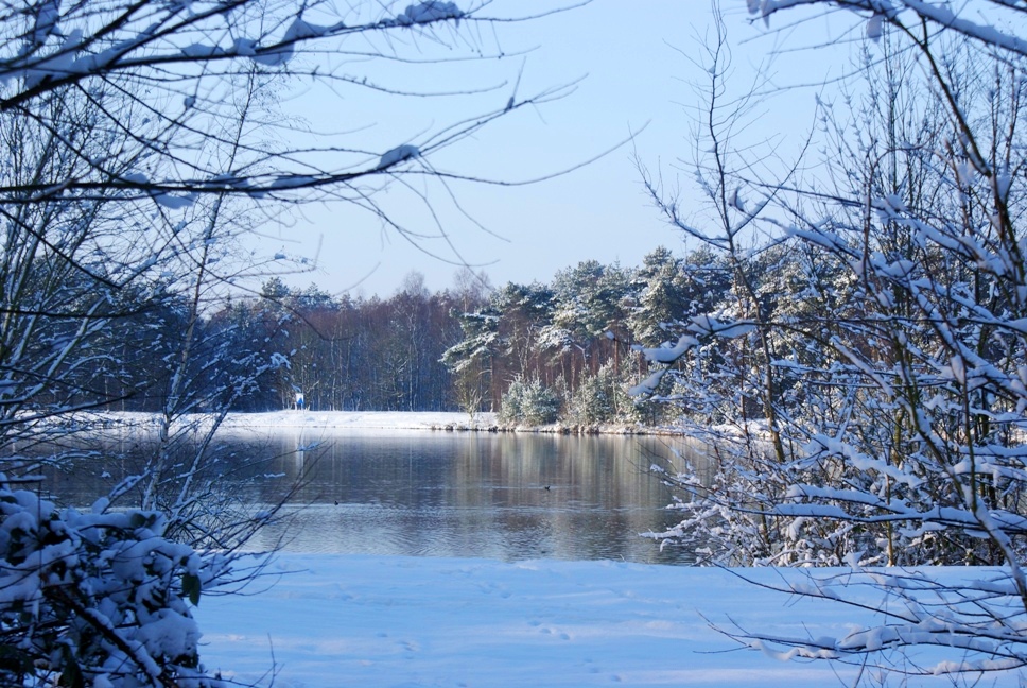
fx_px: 2356
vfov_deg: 16.6
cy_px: 344
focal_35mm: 82
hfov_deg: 24.6
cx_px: 514
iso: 100
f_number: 9
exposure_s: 1/160
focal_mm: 55
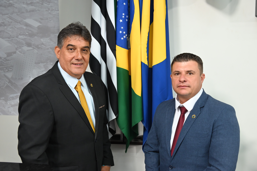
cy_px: 86
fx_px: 264
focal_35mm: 37
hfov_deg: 51.9
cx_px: 128
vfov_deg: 36.0
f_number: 5
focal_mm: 37
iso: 2000
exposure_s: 1/125
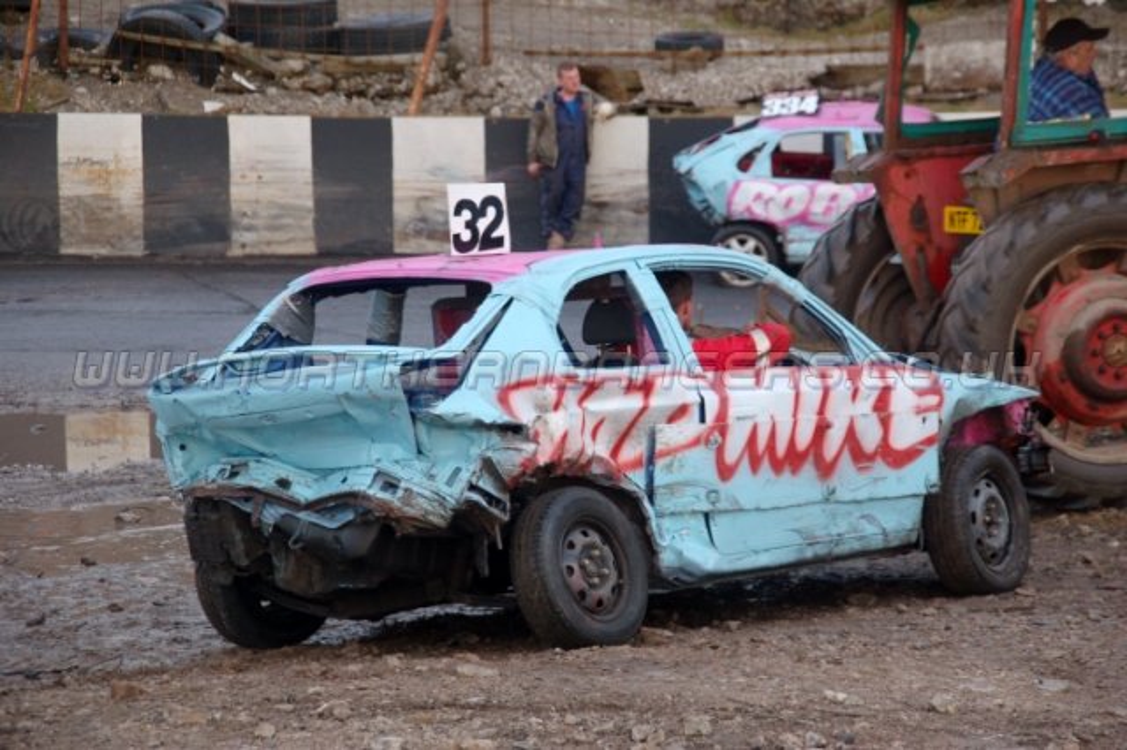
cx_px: 564
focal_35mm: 142
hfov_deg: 14.4
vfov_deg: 9.6
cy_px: 375
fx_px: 4459
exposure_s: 1/125
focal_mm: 95
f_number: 5.6
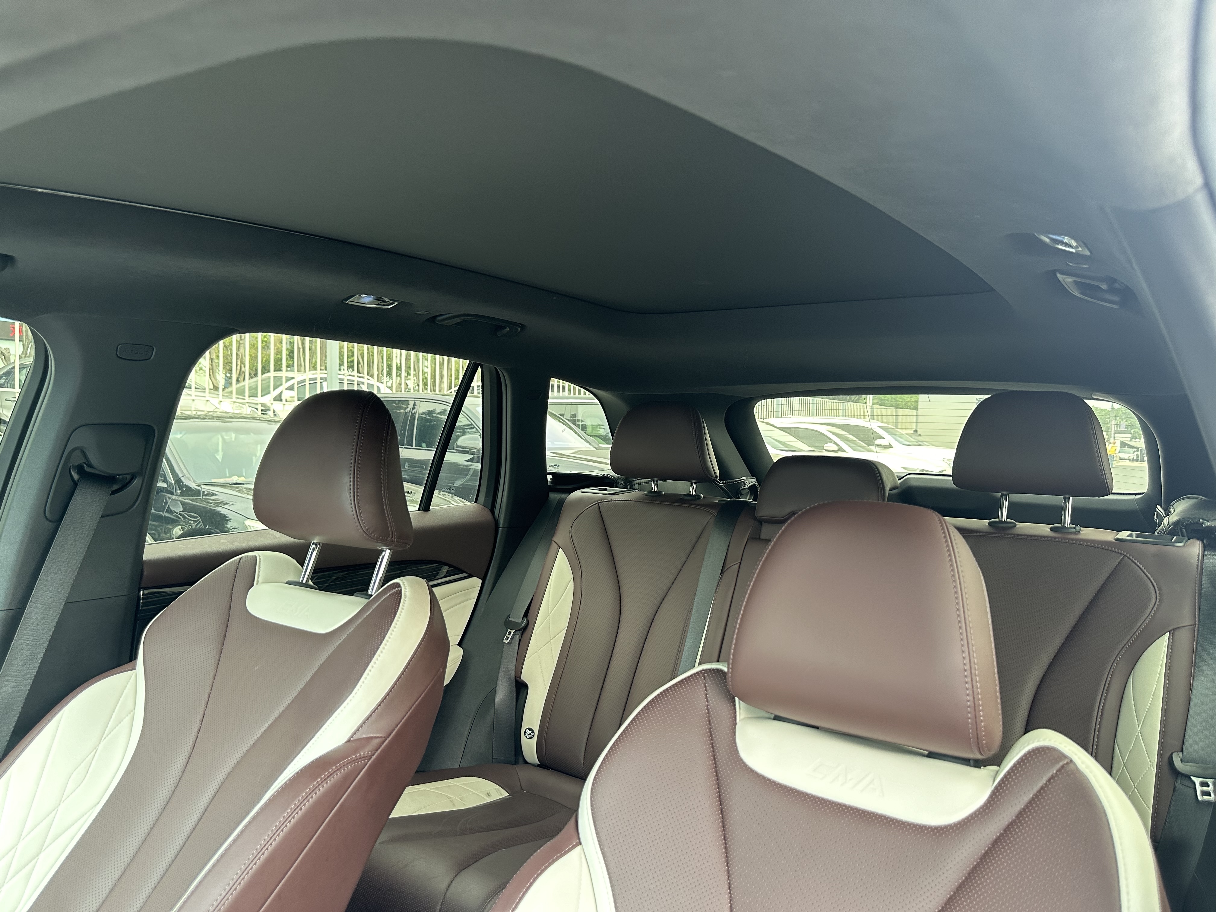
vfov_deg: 56.8
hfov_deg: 71.6
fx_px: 843
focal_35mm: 24
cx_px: 608
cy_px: 456
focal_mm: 6.86
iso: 250
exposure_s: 1/86
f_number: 1.78
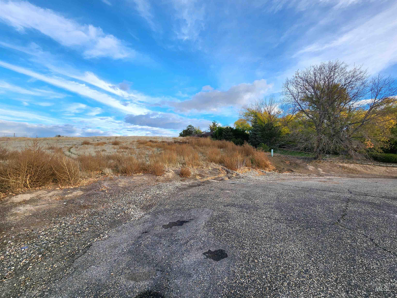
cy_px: 149
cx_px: 198
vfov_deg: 89.9
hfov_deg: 106.2
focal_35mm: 13
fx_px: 149
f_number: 2.2
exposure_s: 1/833
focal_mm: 2.2
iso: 50
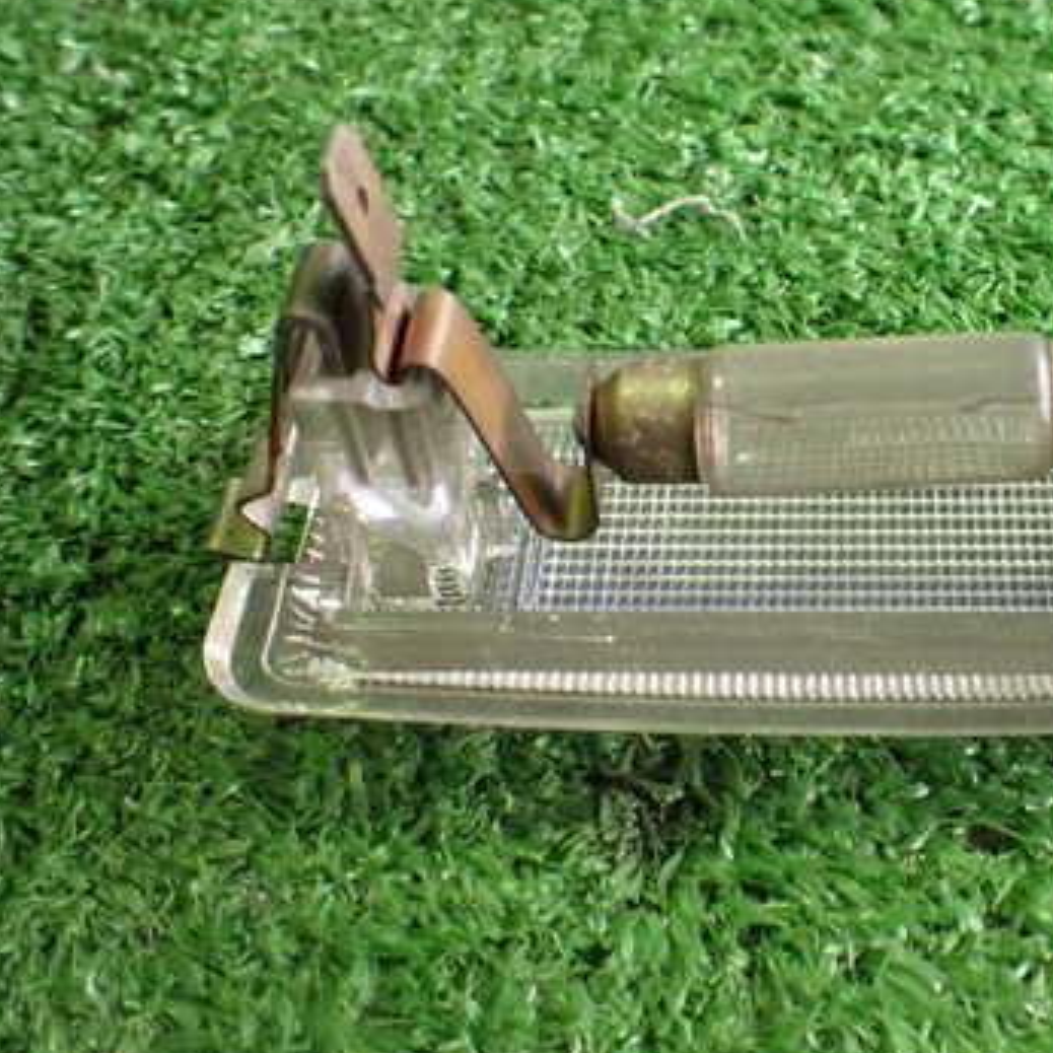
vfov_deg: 36.7
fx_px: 1583
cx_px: 892
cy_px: 420
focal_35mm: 46
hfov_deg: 35.2
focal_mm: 5.4
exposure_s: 1/125
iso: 800
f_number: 2.3
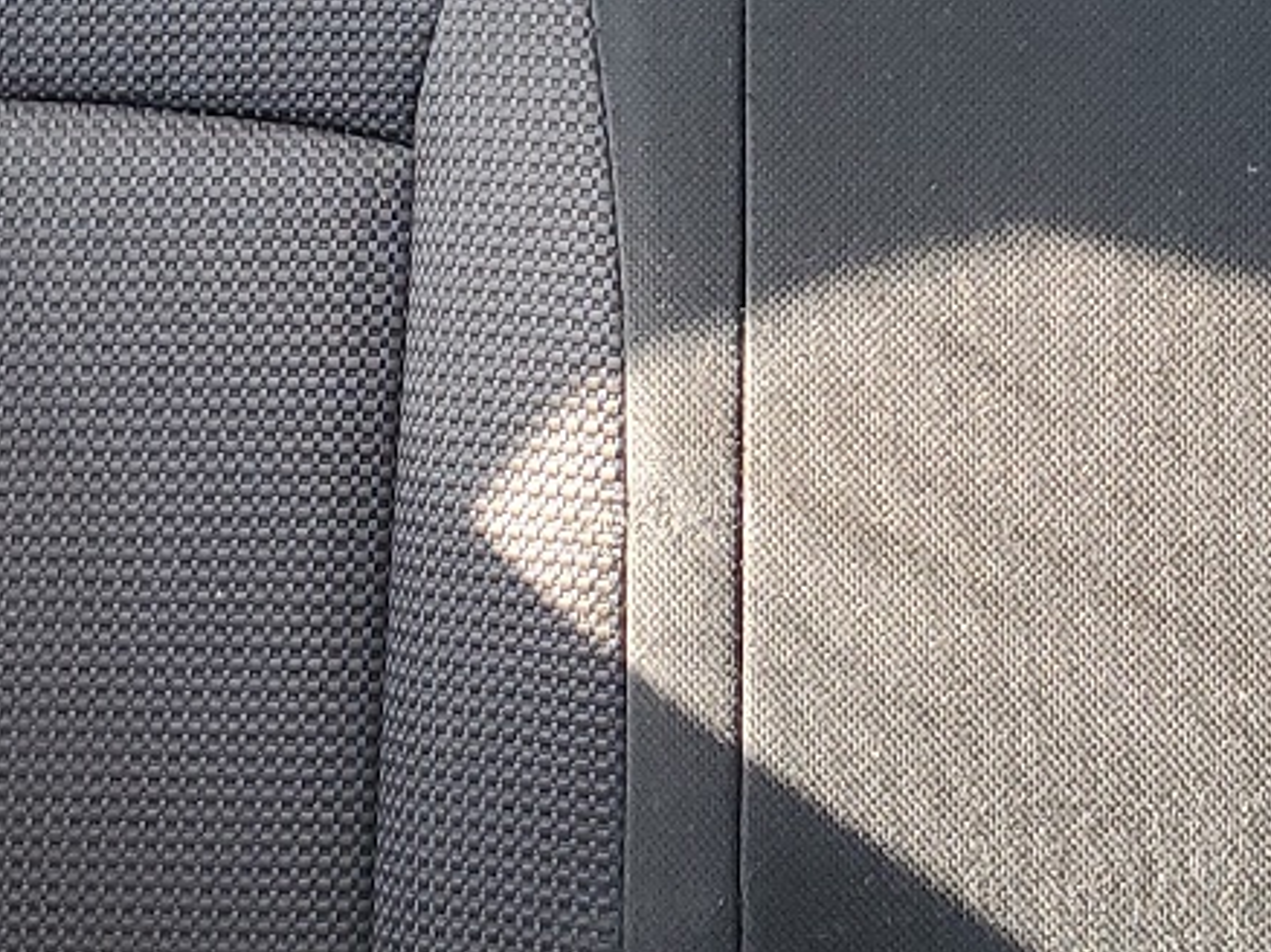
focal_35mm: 95
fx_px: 3486
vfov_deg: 15.1
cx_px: 1132
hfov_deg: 20.3
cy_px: -165
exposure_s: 1/60.2
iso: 112
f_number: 1.5
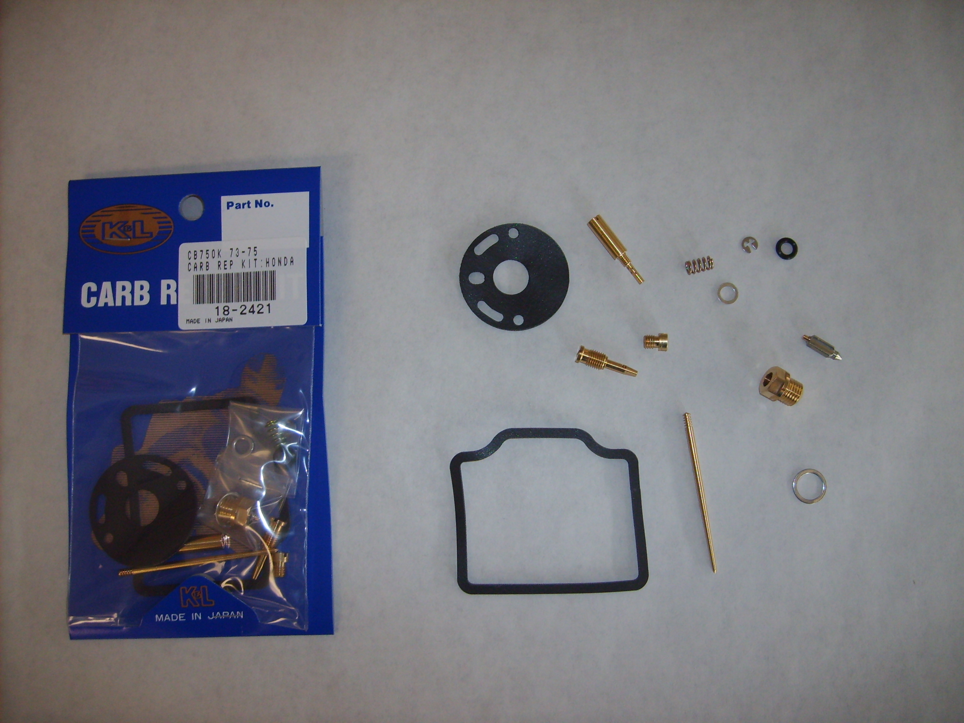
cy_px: 362
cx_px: 482
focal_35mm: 35
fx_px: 975
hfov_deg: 52.6
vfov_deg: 40.7
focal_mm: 5.8
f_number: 2.8
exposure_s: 1/45
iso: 100
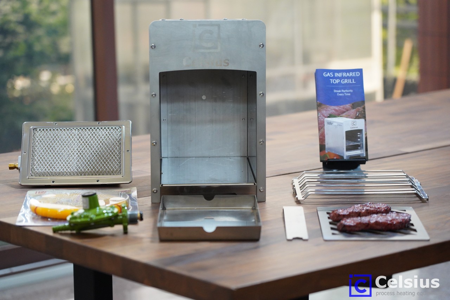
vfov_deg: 13.0
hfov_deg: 19.5
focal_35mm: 105
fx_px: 1312
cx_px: 225
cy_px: 150
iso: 5000
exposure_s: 1/125
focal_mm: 105
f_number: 4
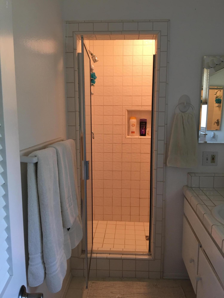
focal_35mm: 29
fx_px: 250
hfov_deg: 48.2
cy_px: 149
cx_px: 112
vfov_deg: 61.7
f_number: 2.2
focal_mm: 4.15
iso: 40
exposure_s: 1/15
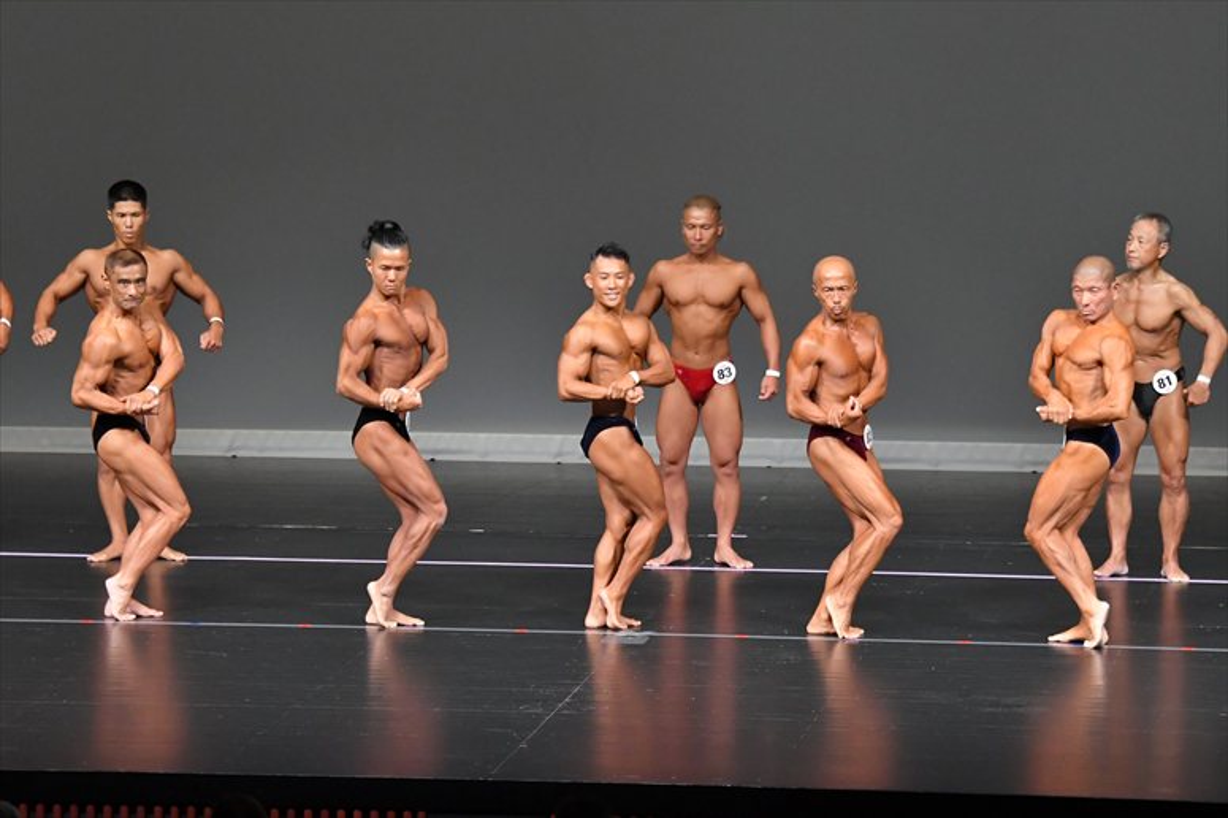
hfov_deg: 10.2
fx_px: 6887
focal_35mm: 202
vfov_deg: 6.8
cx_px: 614
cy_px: 409
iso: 5000
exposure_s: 1/400
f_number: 5.6
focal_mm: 135
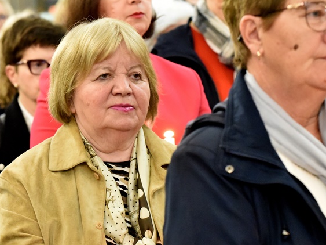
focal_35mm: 203
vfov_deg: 7.3
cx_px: 102
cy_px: 159
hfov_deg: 9.7
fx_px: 1911
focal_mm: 116
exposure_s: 1/80
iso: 12800
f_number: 5.6
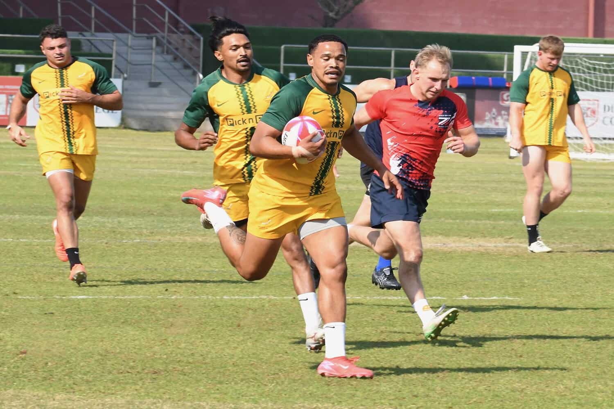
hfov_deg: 7.6
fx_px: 4605
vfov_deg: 5.1
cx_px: 307
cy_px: 204
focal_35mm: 270
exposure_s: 1/640
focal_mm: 180
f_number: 13
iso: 800
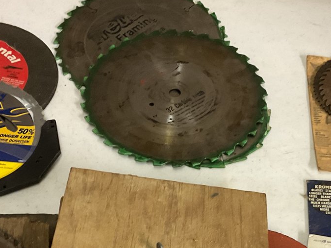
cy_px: 217
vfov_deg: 22.1
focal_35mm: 65
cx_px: 203
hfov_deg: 29.7
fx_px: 621
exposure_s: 1/40
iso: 200
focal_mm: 3
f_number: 1.8
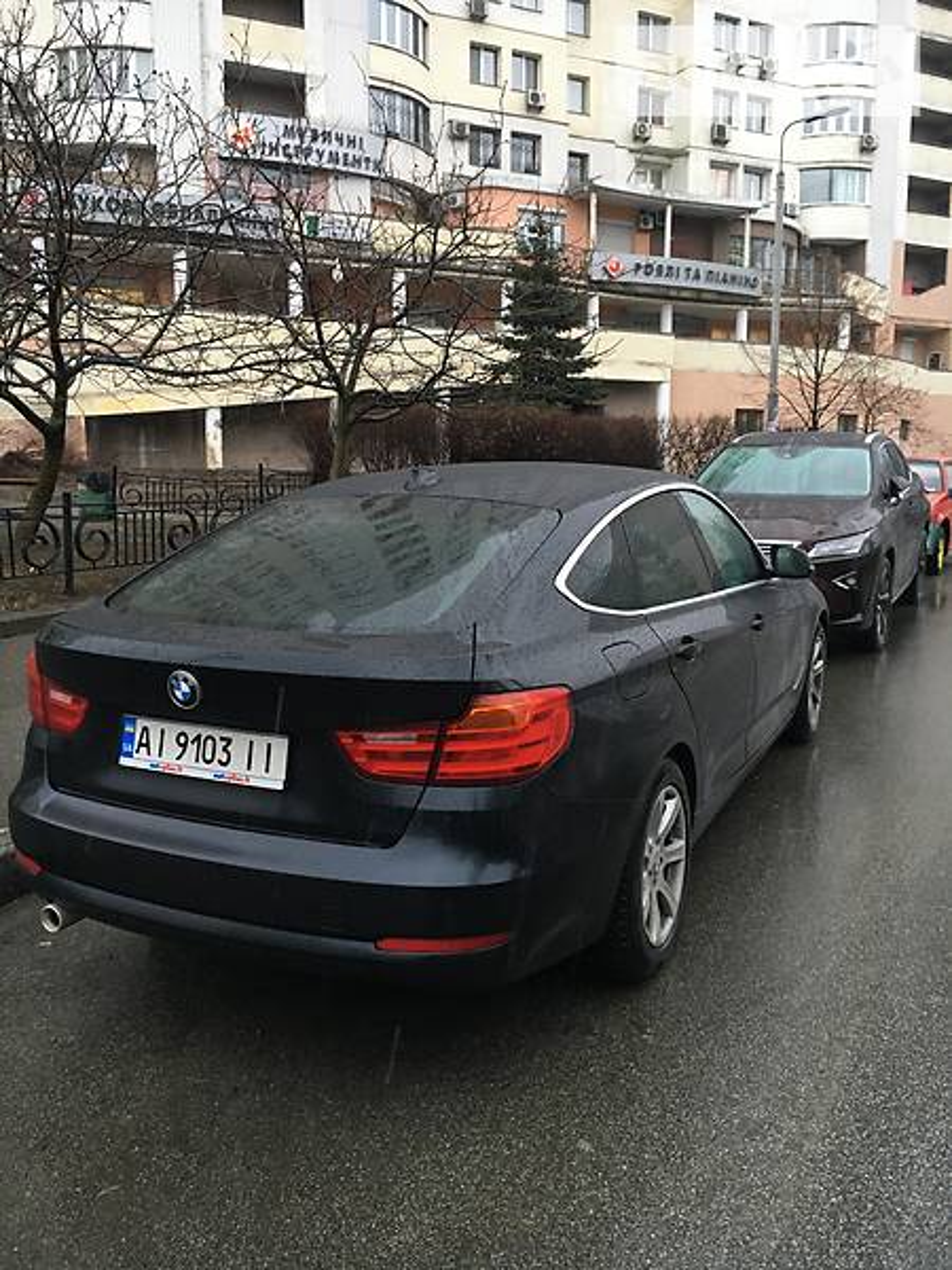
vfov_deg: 61.7
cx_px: 476
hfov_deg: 48.2
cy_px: 635
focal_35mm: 29
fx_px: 1063
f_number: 2.2
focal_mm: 4.2
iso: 160
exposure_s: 1/33
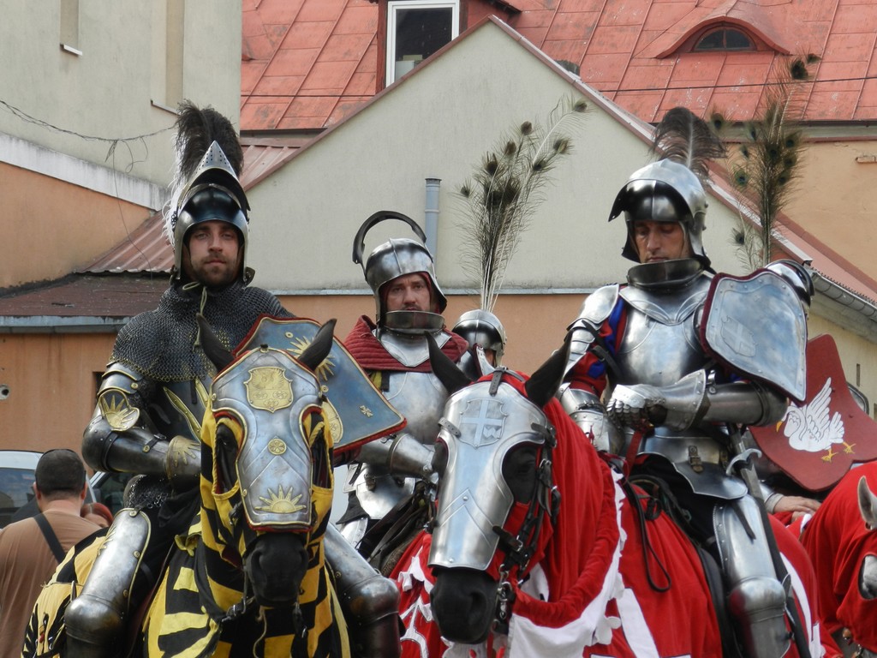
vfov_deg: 9.3
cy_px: 329
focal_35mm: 160
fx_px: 4054
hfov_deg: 12.3
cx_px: 438
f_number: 5.3
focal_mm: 28.4
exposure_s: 1/125
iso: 160
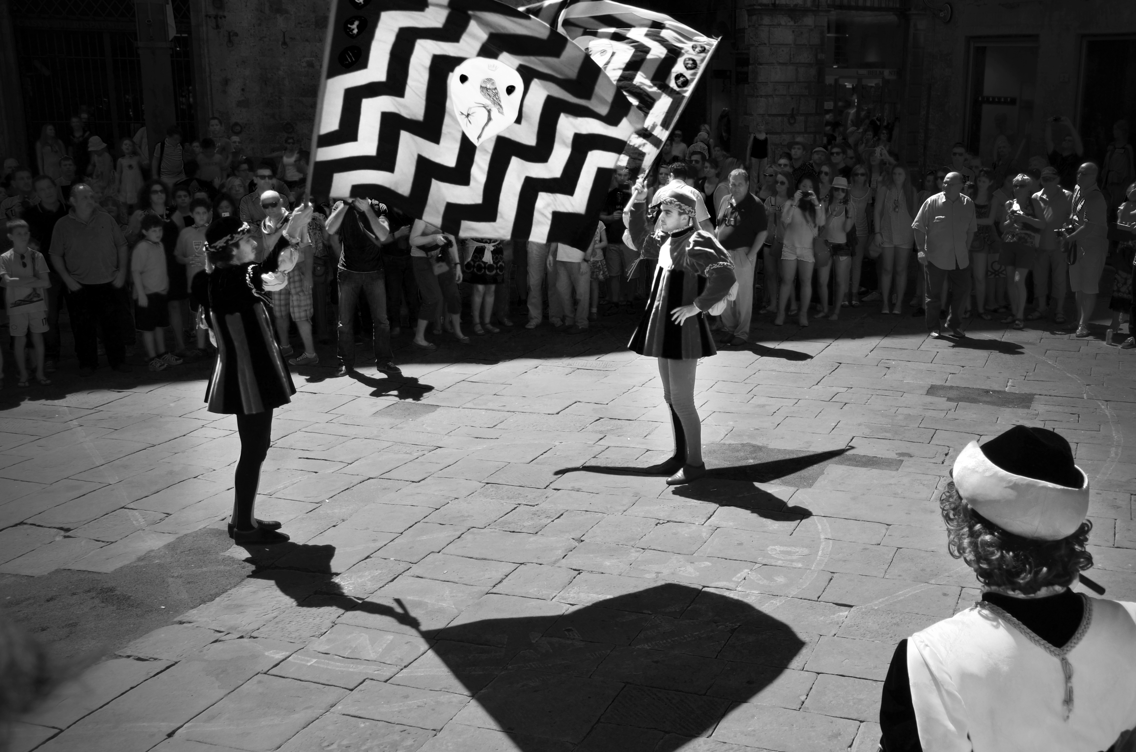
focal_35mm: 39
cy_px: 364
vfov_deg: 34.4
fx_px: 1214
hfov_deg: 50.0
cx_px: 633
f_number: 9
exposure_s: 1/320
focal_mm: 23
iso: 100
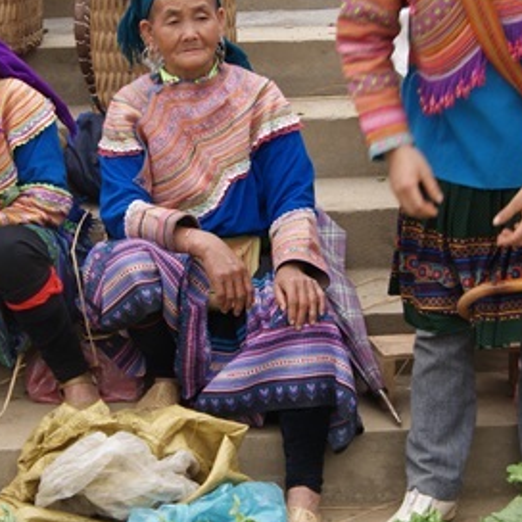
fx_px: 1535
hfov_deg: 19.3
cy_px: 281
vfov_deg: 19.3
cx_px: 209
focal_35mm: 90
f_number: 9
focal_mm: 22
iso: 100
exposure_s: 1/80
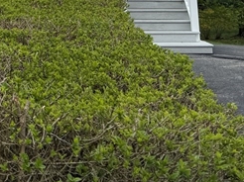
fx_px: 704
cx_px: -213
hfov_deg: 16.1
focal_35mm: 100
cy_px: -81
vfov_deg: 14.0
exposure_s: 1/1721
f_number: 1.78
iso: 80
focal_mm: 6.76
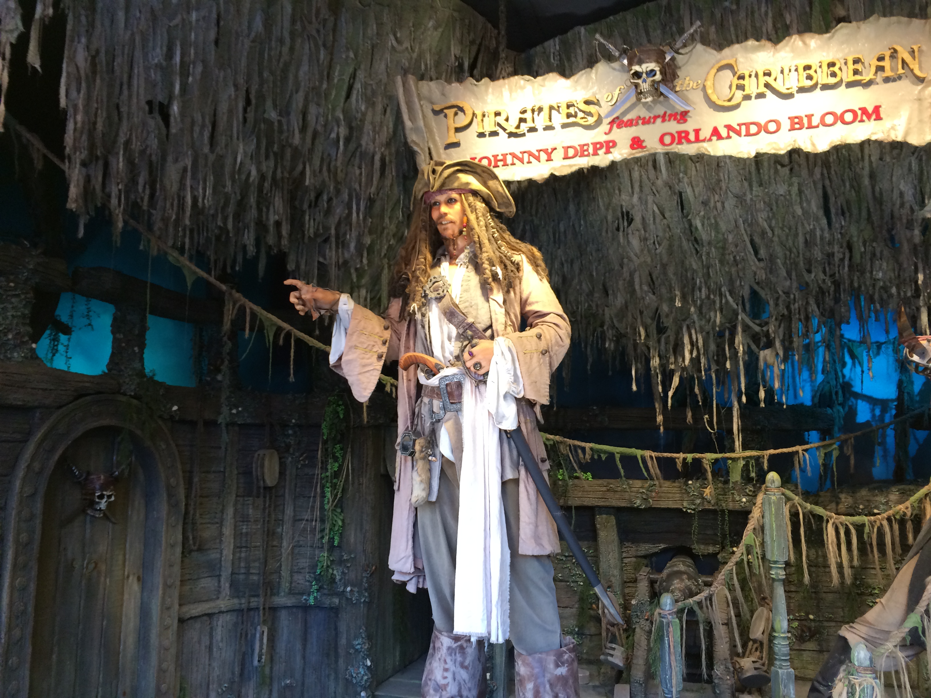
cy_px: 349
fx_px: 780
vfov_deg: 48.2
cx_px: 466
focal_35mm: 29
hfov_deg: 61.7
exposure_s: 1/30
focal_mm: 4.15
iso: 80
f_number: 2.2
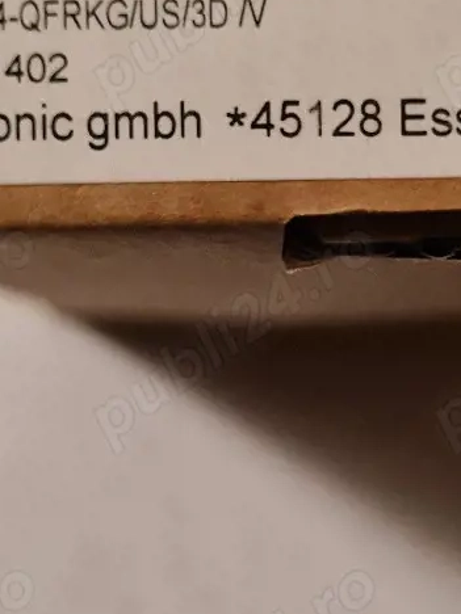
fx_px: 1314
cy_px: 385
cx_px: 320
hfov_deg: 19.8
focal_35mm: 74
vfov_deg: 26.2
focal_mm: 5.4
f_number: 1.8
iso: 640
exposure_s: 1/33
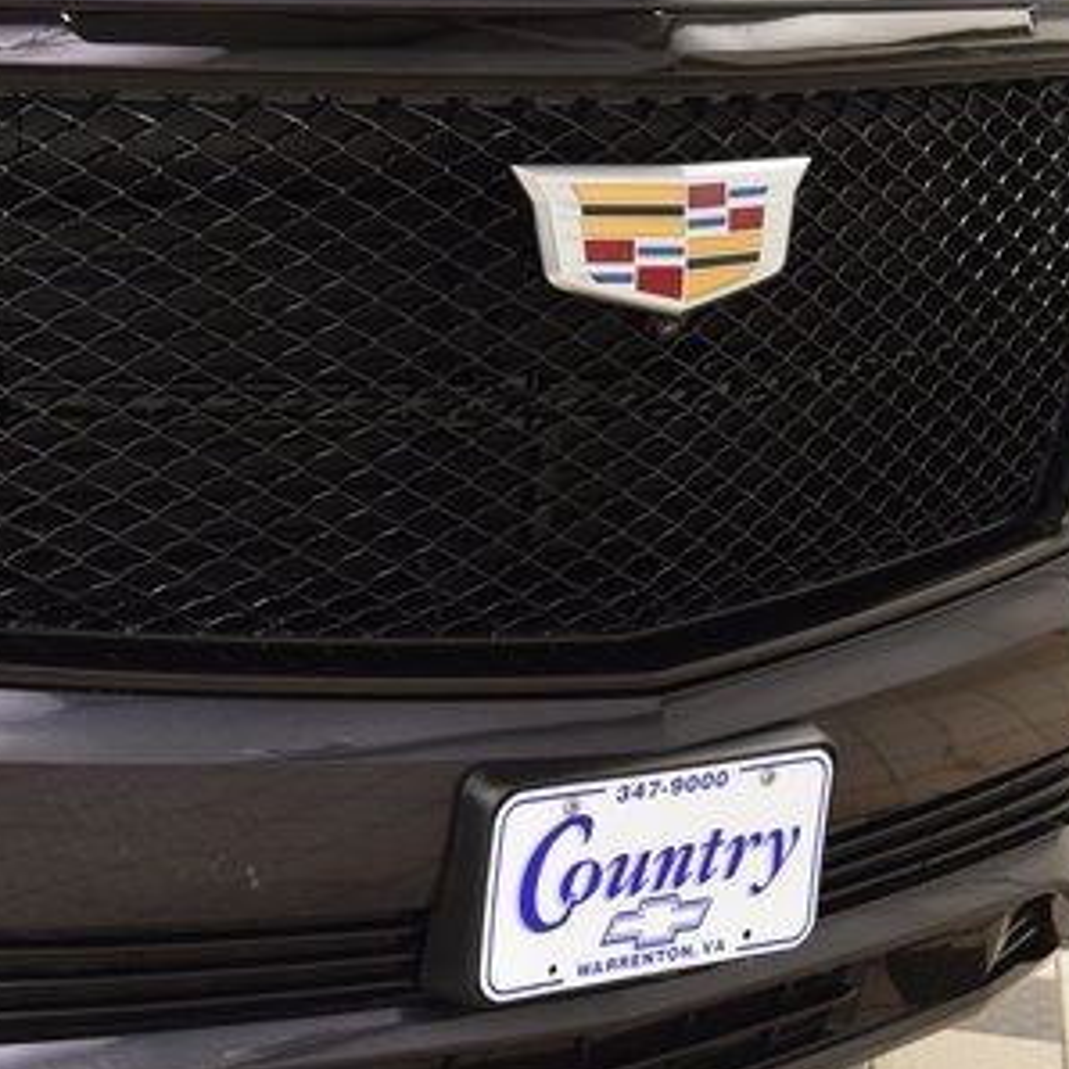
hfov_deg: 18.4
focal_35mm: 93
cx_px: 143
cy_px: 594
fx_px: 3249
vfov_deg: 18.7
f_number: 6.3
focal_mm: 34
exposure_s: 1/15
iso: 900
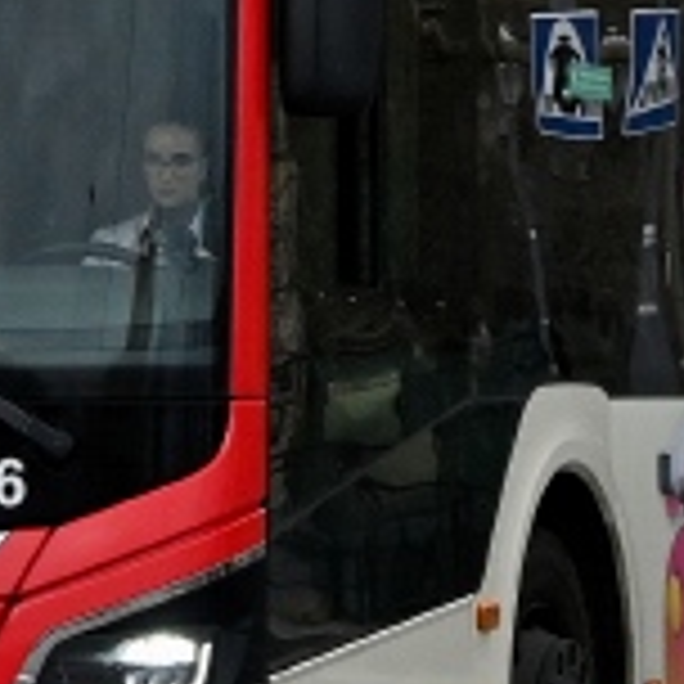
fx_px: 7664
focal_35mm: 343
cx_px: 198
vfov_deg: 5.0
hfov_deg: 5.1
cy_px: -592
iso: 500
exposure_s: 1/500
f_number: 6.3
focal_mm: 31.5
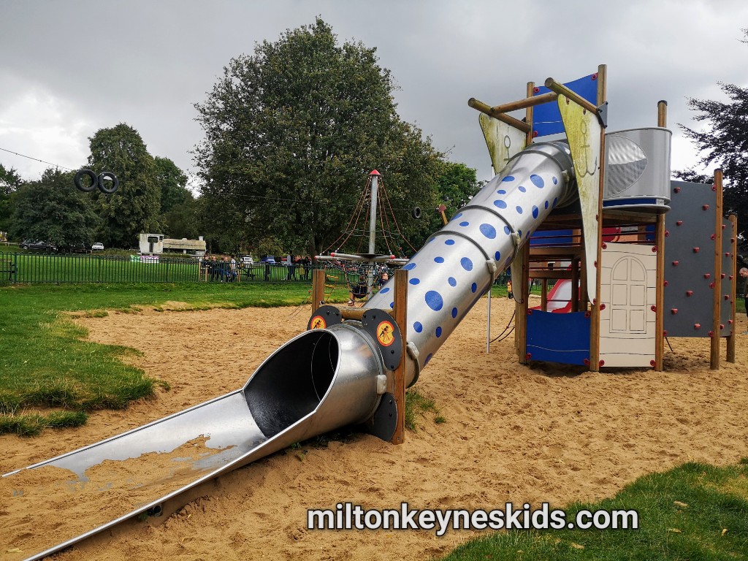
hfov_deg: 65.3
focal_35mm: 27
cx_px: 374
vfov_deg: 51.4
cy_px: 280
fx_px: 583
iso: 50
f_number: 1.8
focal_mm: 3.95
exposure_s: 1/962
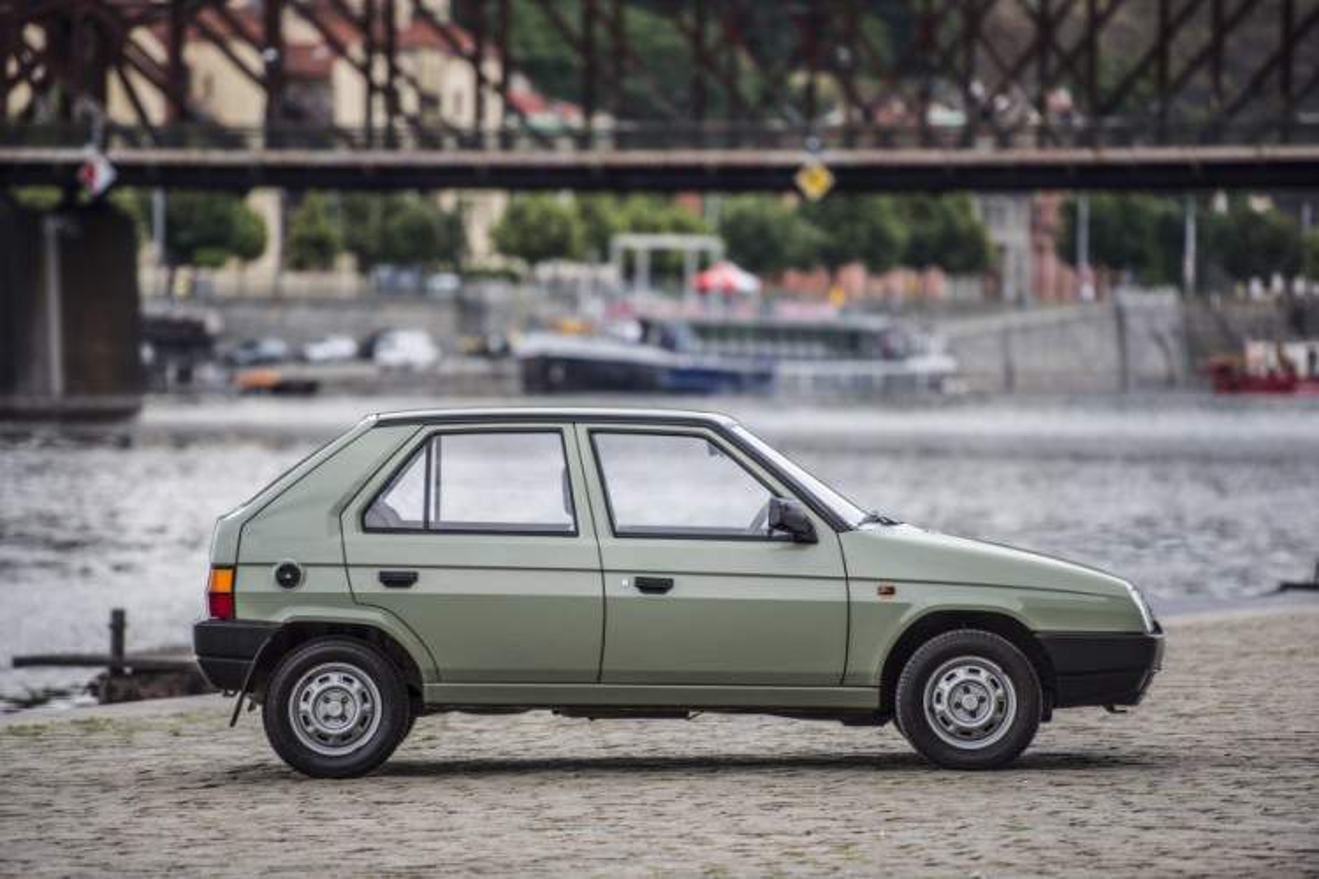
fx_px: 7327
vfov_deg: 6.9
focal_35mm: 200
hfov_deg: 10.3
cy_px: 440
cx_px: 660
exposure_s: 1/250
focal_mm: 200
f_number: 2.8
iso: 100
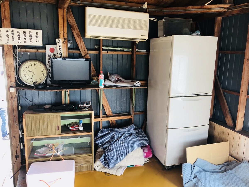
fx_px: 201
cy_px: 94
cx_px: 124
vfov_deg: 49.7
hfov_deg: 63.4
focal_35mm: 28
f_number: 1.8
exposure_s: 1/30
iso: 25
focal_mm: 3.99
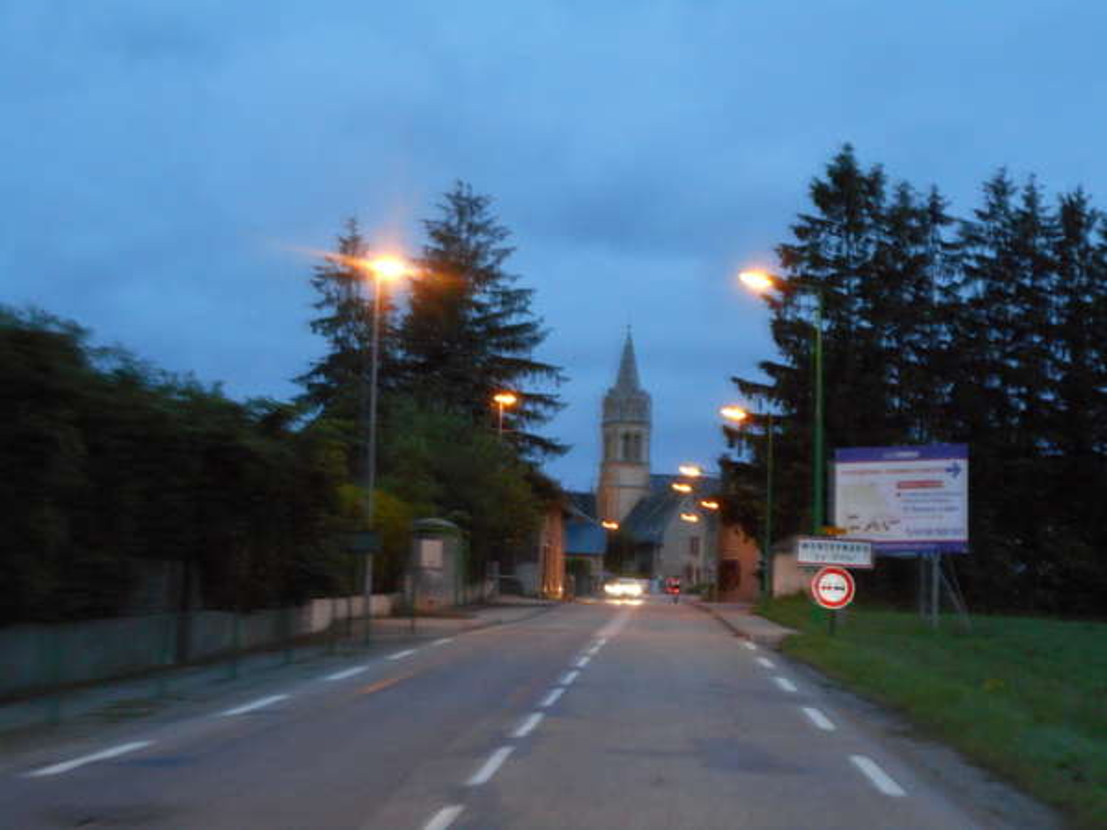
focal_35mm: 67
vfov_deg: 21.9
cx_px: 554
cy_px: 415
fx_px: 2143
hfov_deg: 29.0
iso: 500
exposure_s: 1/8
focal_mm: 12
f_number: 5.3
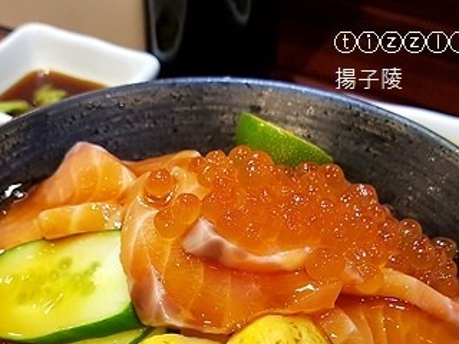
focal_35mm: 52
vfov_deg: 27.1
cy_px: 308
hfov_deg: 36.8
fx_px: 690
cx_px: 204
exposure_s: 1/24
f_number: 1.7
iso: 160
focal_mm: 4.2
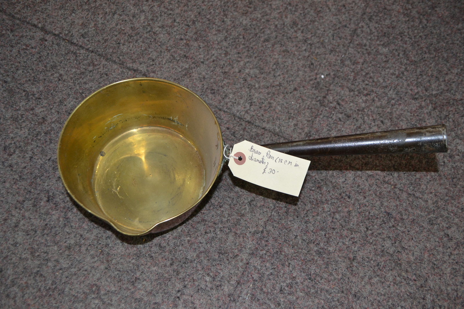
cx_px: 232
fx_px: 425
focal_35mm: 33
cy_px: 154
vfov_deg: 40.0
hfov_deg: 57.2
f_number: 4
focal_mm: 22
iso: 1000
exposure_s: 1/60
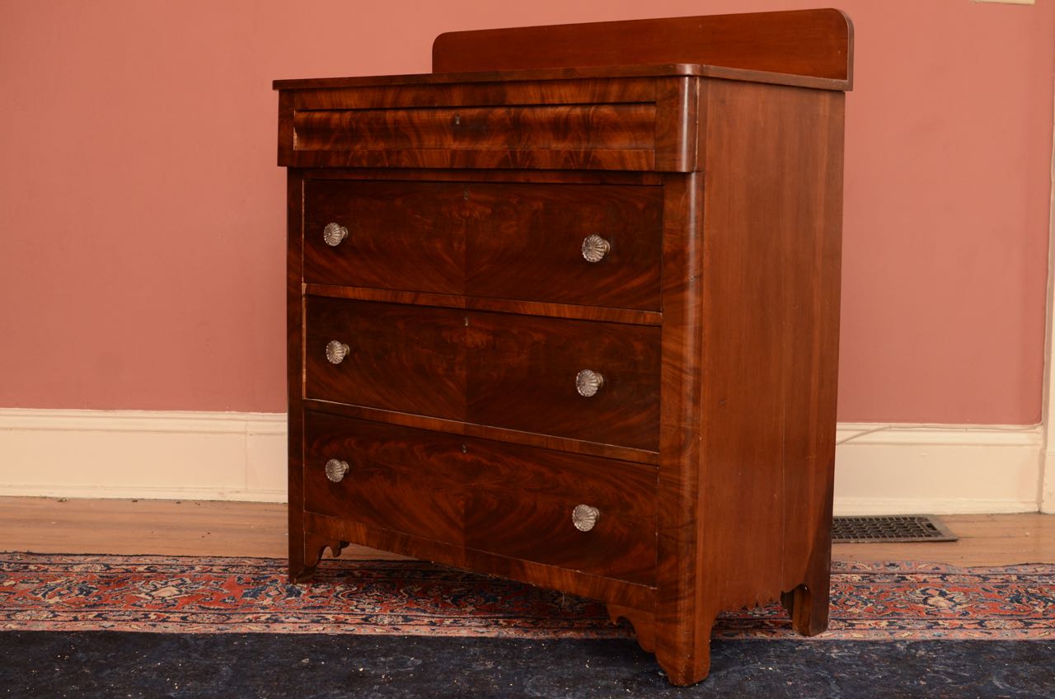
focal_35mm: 52
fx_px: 1535
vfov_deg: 25.6
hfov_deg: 37.9
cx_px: 528
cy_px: 350
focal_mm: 35
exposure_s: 1/125
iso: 800
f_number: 4
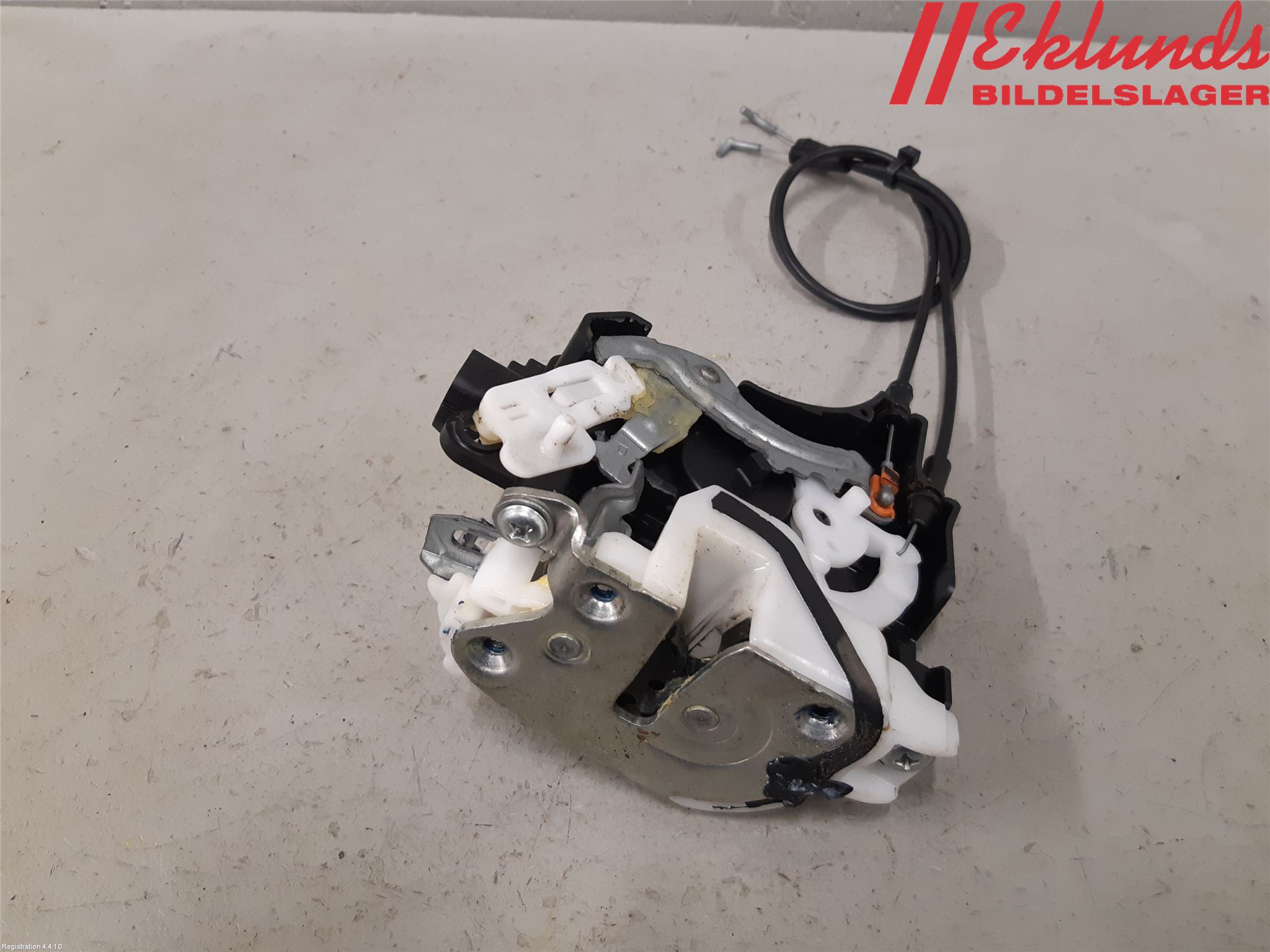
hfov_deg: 67.3
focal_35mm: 26
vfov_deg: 53.1
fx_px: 954
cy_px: 476
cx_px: 635
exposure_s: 1/50
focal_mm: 3.93
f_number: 1.7
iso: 160
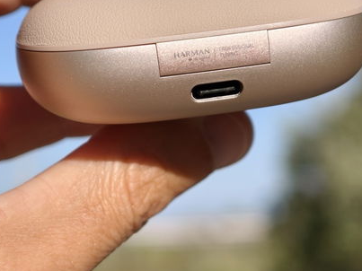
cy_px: 75
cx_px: 222
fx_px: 1244
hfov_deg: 16.5
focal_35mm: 119
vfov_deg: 12.4
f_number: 1.8
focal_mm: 11.5
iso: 50
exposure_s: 1/3444
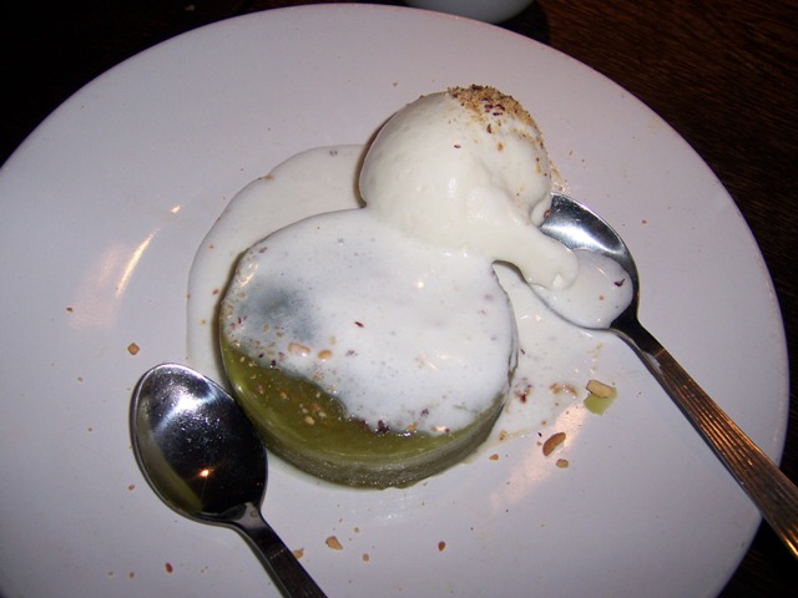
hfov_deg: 51.4
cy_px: 299
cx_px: 399
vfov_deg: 39.7
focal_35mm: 36
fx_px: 830
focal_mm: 6
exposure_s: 1/60
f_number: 2.8
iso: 100
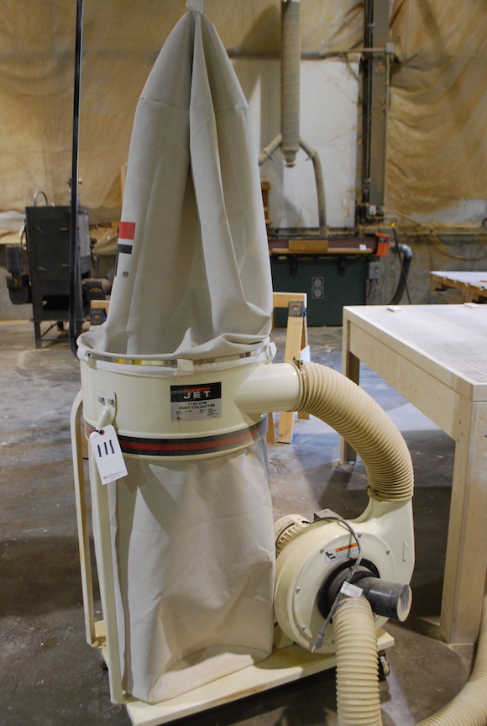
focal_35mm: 32
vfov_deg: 58.6
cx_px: 249
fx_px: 646
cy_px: 374
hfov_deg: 41.3
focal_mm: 18
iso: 900
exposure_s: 1/30
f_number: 3.5
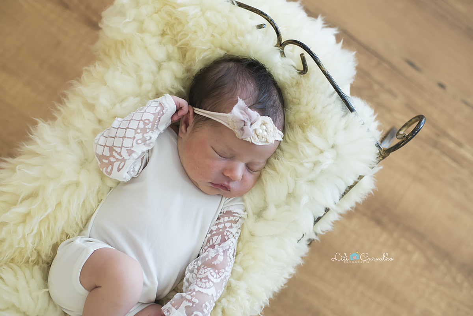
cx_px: 236
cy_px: 158
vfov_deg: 27.0
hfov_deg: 39.6
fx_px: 657
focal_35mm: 50
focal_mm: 50
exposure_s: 1/125
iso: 2000
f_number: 3.5
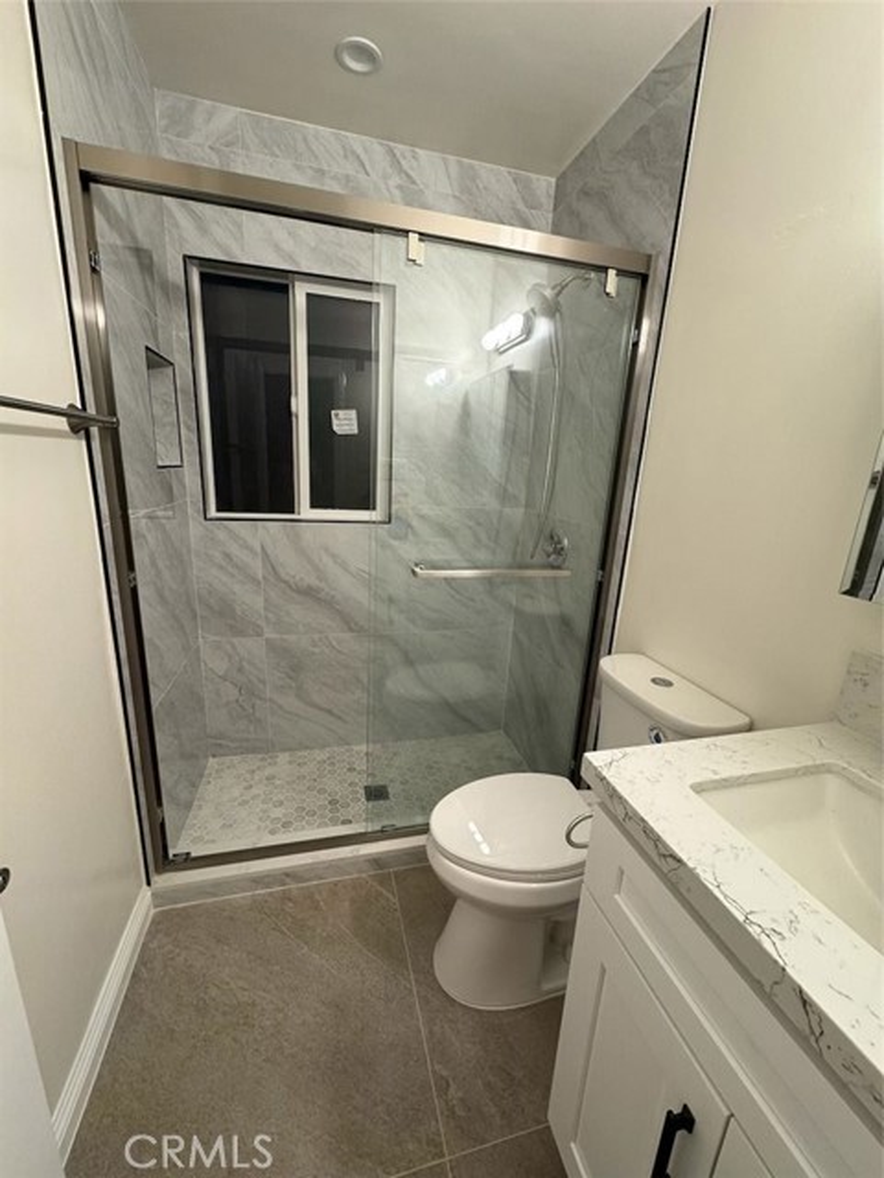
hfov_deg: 85.7
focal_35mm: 14
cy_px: 589
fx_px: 477
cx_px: 442
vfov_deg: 102.1
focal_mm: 2.22
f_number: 2.2
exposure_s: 1/60
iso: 160
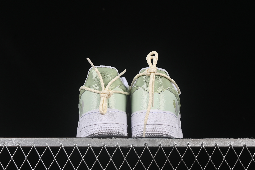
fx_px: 531
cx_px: 128
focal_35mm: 75
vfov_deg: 18.2
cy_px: 85
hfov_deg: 27.0
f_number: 8
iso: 160
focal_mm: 50
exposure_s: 1/80
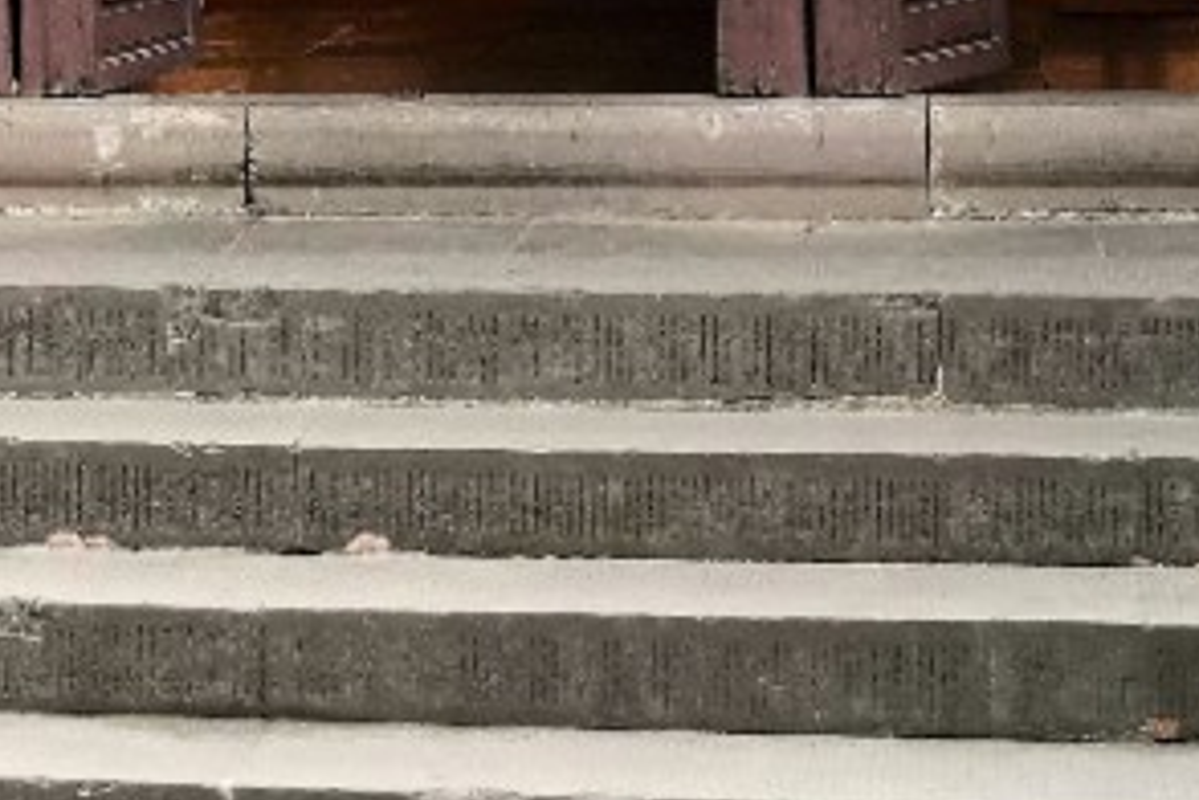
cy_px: -549
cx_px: -37
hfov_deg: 14.6
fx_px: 4596
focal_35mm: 138
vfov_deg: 9.5
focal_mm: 29
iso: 800
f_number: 4
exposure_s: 1/160
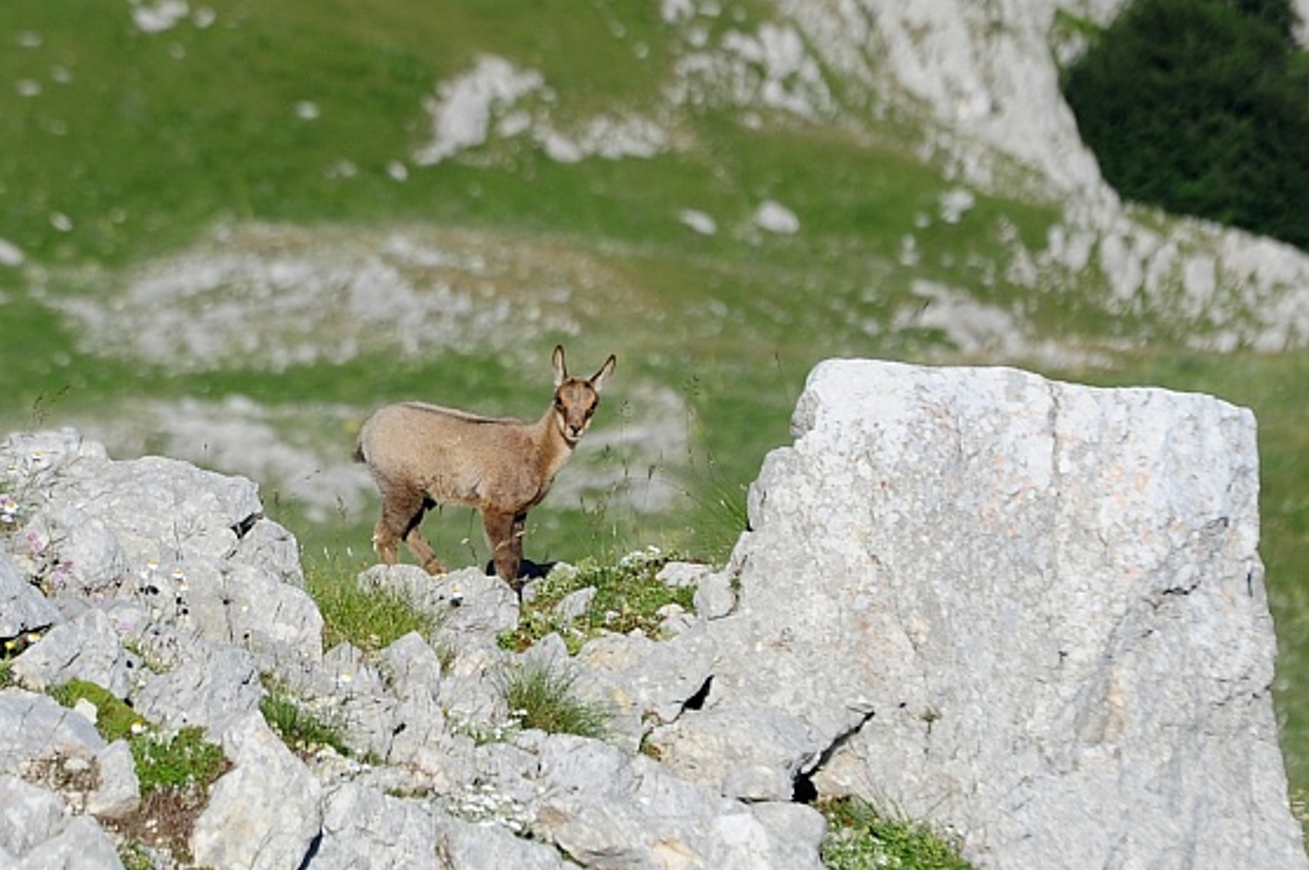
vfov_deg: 4.2
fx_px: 11731
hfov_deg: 6.4
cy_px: 454
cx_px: 667
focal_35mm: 323
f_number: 11
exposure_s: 1/500
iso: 200
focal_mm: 300
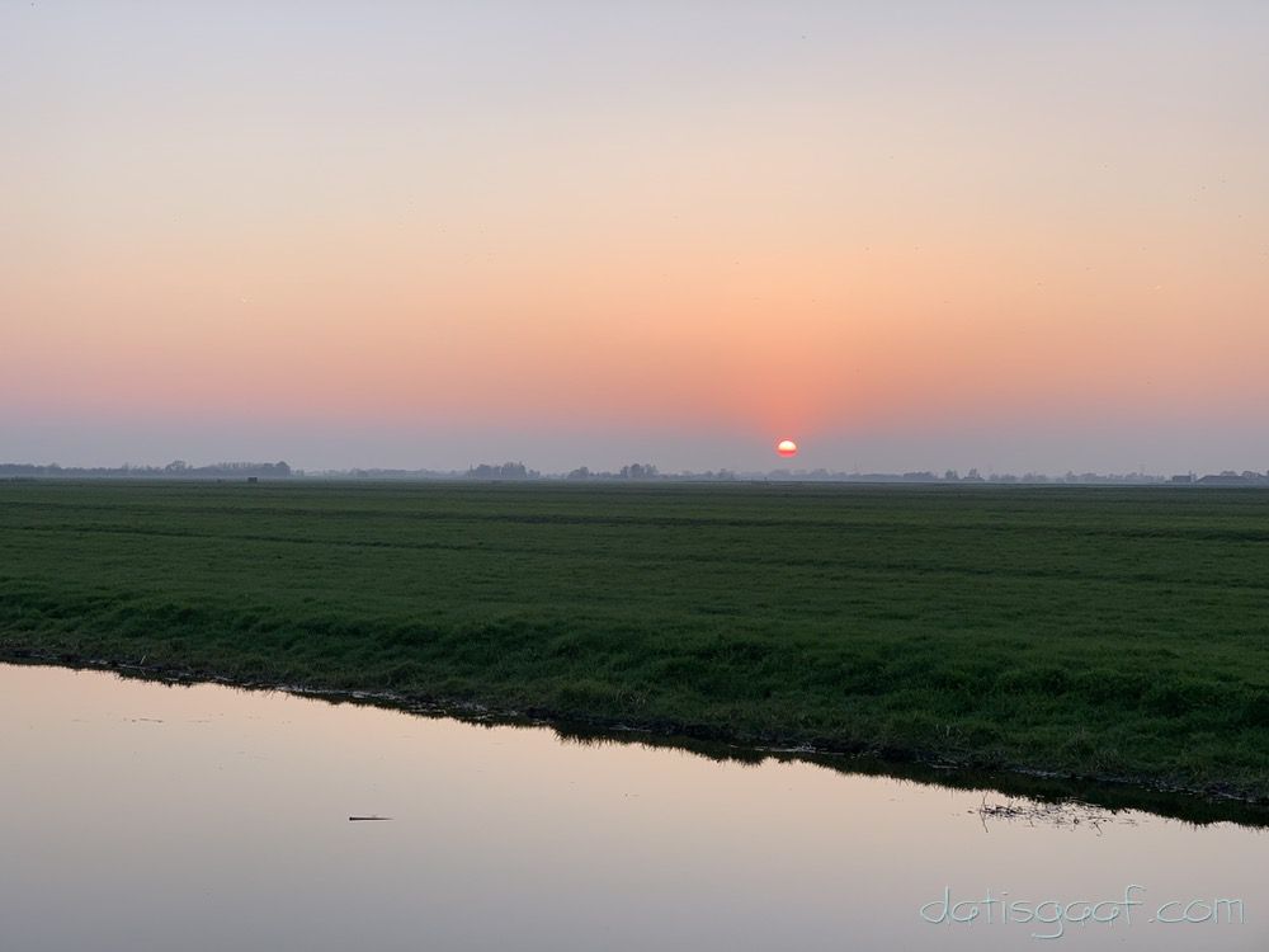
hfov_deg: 36.8
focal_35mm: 52
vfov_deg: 28.0
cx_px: 634
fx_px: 1906
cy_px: 476
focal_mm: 6
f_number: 2.4
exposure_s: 1/188
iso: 16
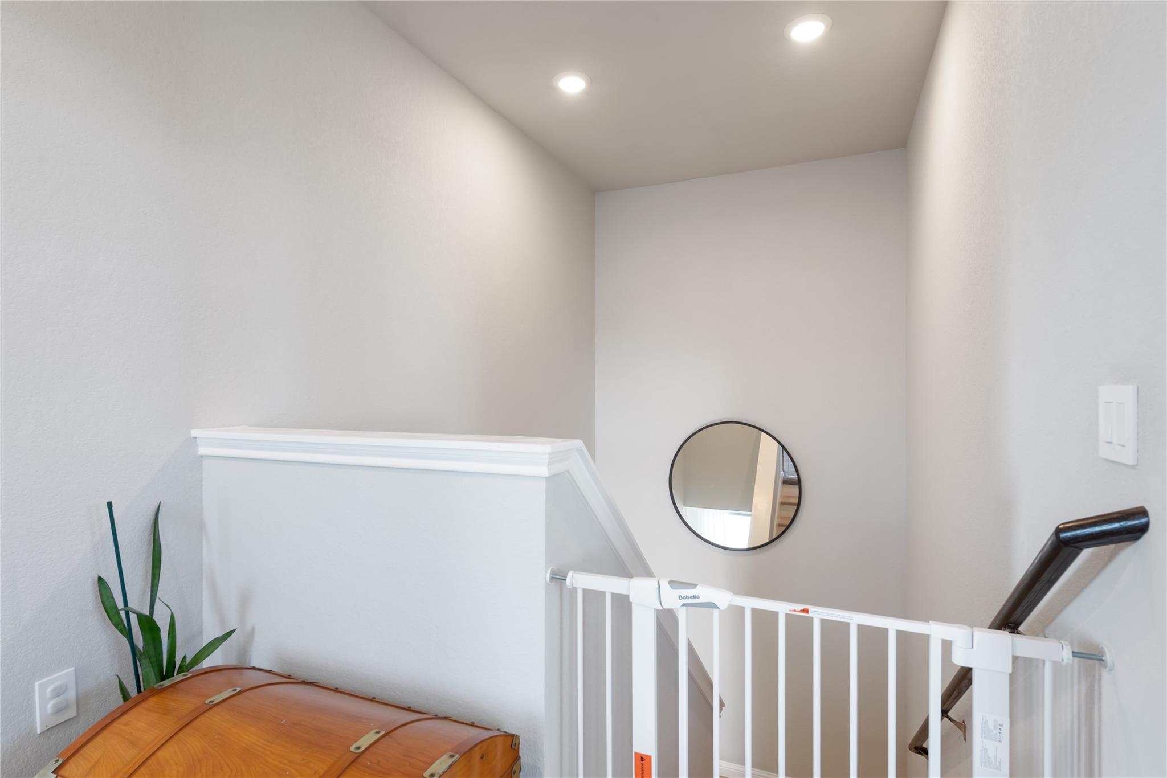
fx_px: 584
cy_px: 389
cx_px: 584
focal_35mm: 18
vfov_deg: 67.4
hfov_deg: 90.0
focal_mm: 18
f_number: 8
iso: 400
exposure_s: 1/4
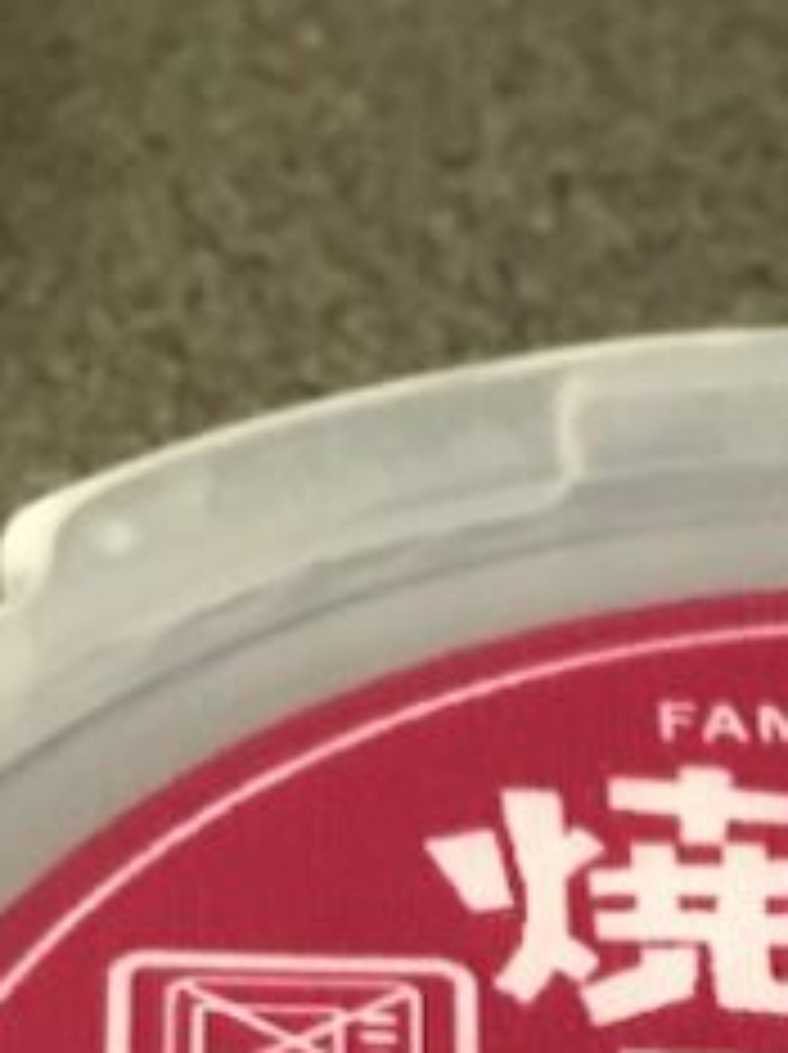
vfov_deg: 14.0
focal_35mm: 127
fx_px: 3862
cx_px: 959
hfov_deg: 11.4
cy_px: 1822
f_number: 2.2
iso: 250
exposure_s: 1/15
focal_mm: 4.15
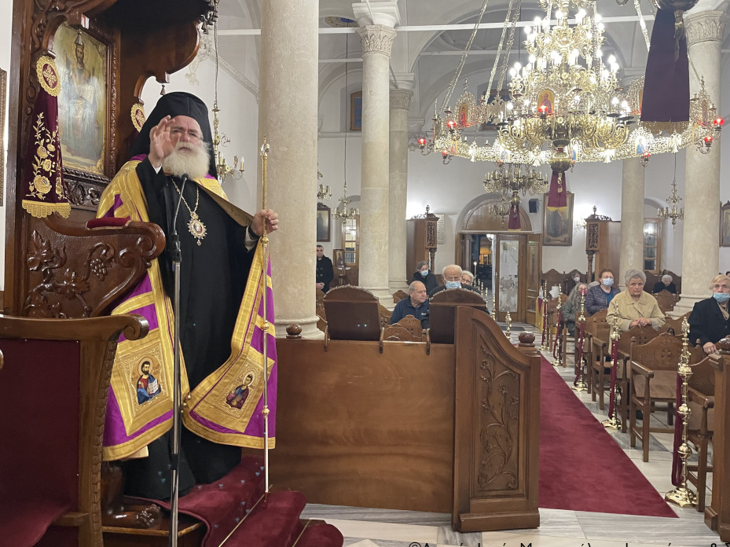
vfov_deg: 49.7
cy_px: 270
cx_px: 388
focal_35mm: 28
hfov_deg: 63.4
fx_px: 590
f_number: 1.6
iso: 320
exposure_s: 1/50
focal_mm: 5.1
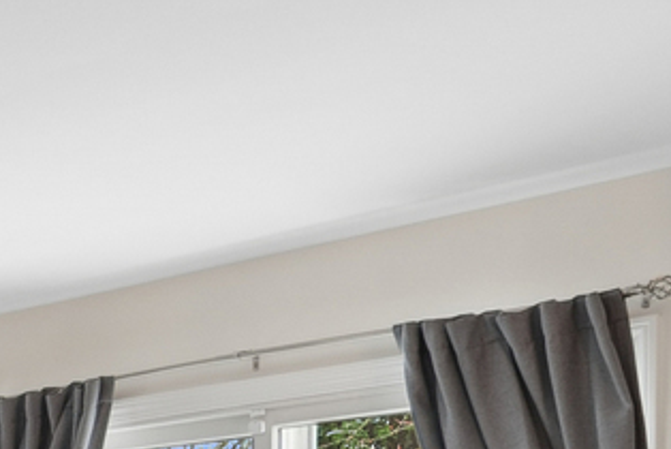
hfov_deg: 16.3
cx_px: -709
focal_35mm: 93
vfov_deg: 14.2
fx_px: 1735
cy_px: 558
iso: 250
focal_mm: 12
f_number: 8
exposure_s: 1/5
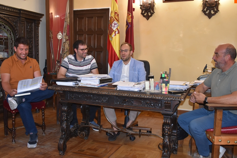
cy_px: 73
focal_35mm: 37
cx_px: 120
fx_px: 244
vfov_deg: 36.0
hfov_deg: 51.8
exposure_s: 1/60
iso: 800
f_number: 3.8
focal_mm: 22
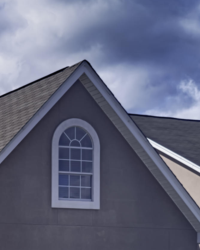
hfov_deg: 12.3
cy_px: 234
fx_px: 873
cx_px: -119
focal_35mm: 118
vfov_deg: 16.1
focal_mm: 35
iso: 50
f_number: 3.2
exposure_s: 1/160
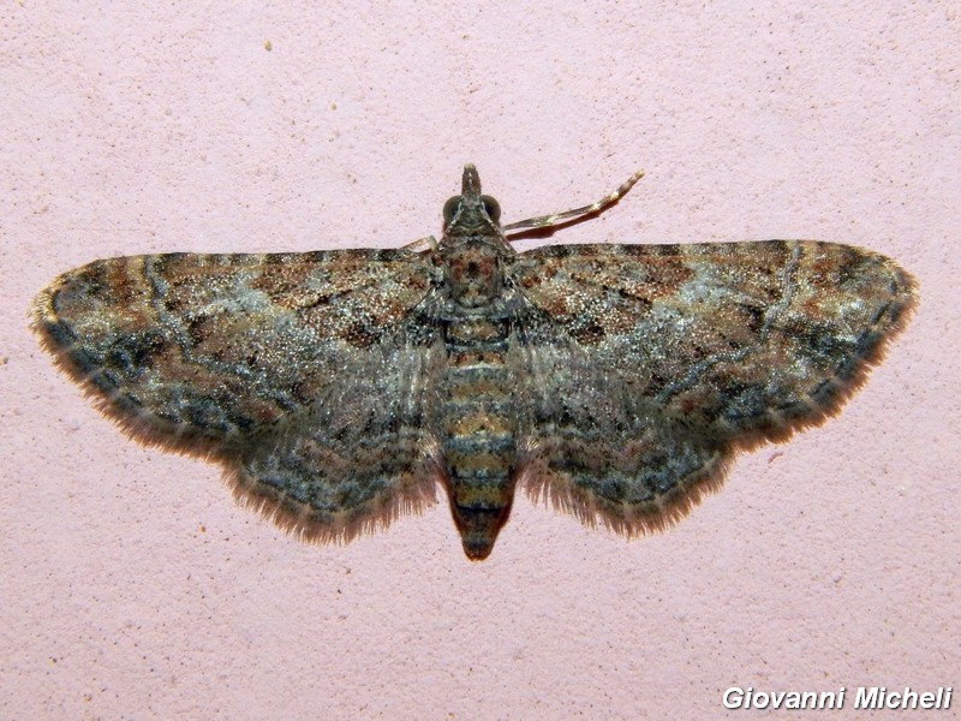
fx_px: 5802
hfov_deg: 9.5
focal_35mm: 209
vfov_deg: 7.1
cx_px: 480
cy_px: 360
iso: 200
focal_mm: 37.1
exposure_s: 1/30
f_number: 10.9
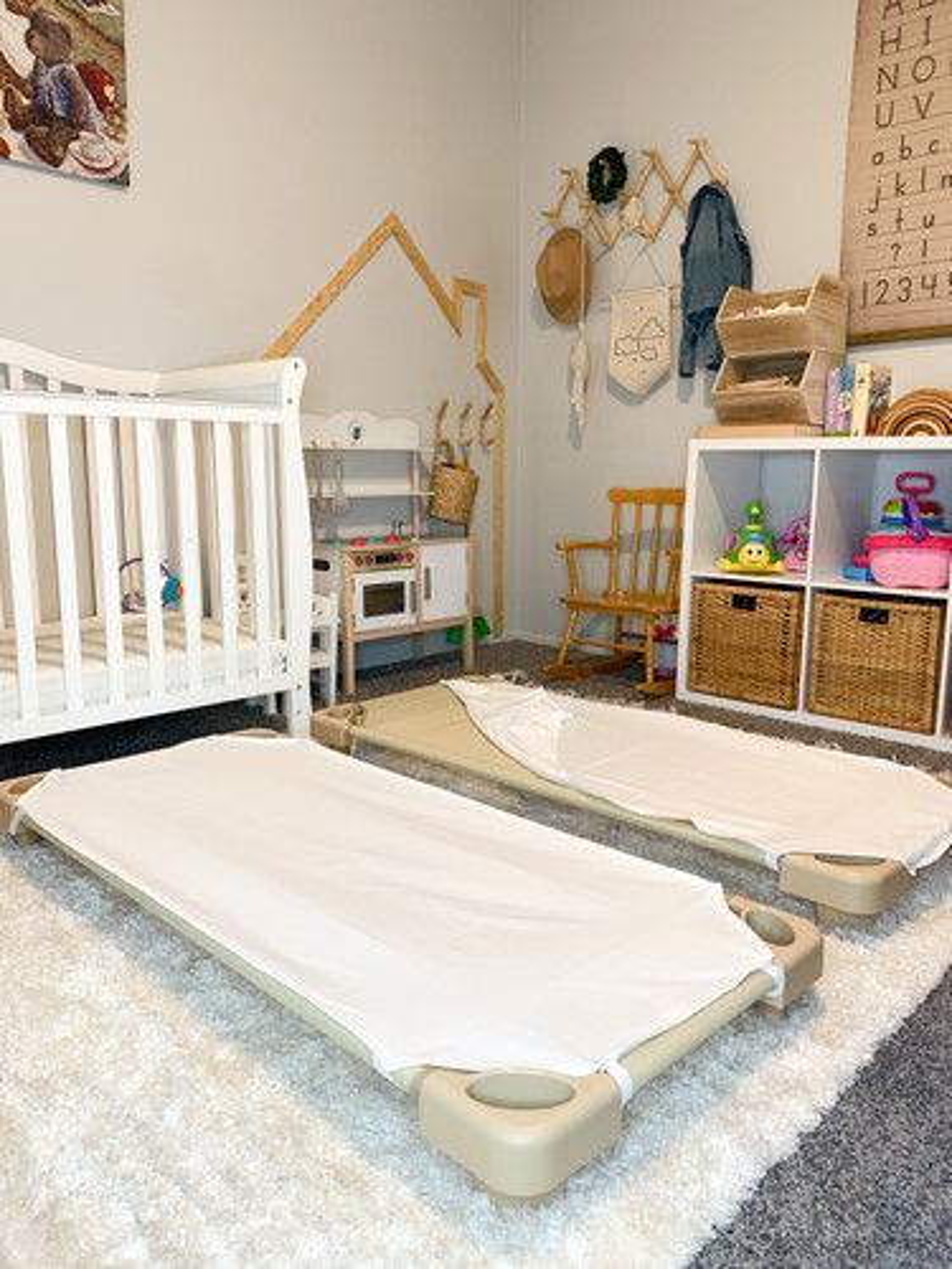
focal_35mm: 26
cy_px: 634
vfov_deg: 67.3
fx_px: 953
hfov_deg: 53.1
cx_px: 476
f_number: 1.8
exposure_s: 1/60
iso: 160
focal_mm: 4.25
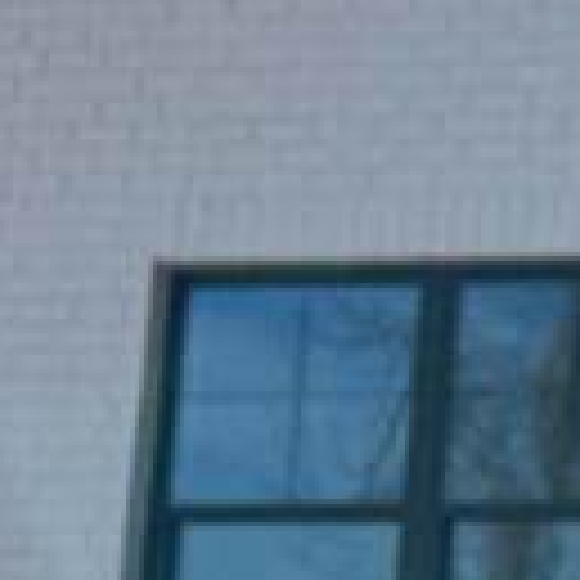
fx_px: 4000
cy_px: 391
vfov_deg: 8.3
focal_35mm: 211
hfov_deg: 6.4
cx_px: 2495
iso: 80
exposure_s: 1/4367
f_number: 1.78
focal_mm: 6.86
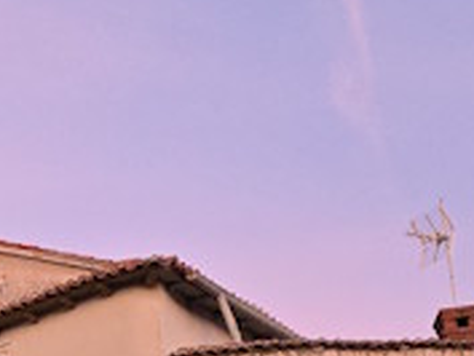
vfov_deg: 11.9
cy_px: 614
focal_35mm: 116
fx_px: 1589
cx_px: -195
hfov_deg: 15.8
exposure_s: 1/100
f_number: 1.7
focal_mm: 6.3
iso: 250
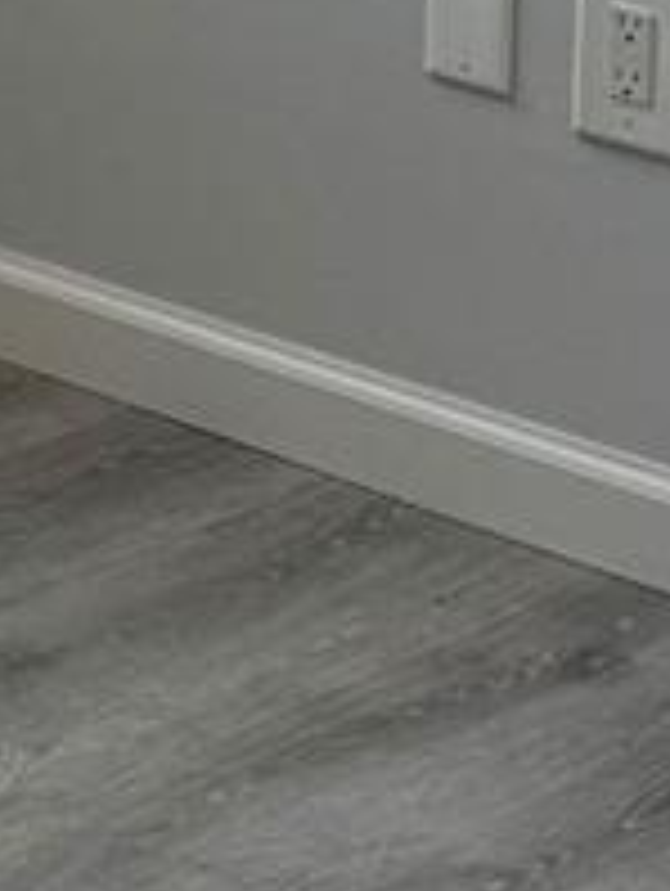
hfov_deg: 7.6
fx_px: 4790
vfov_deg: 10.1
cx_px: -800
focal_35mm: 186
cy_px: -680
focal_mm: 6.86
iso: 200
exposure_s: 1/62
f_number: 1.78
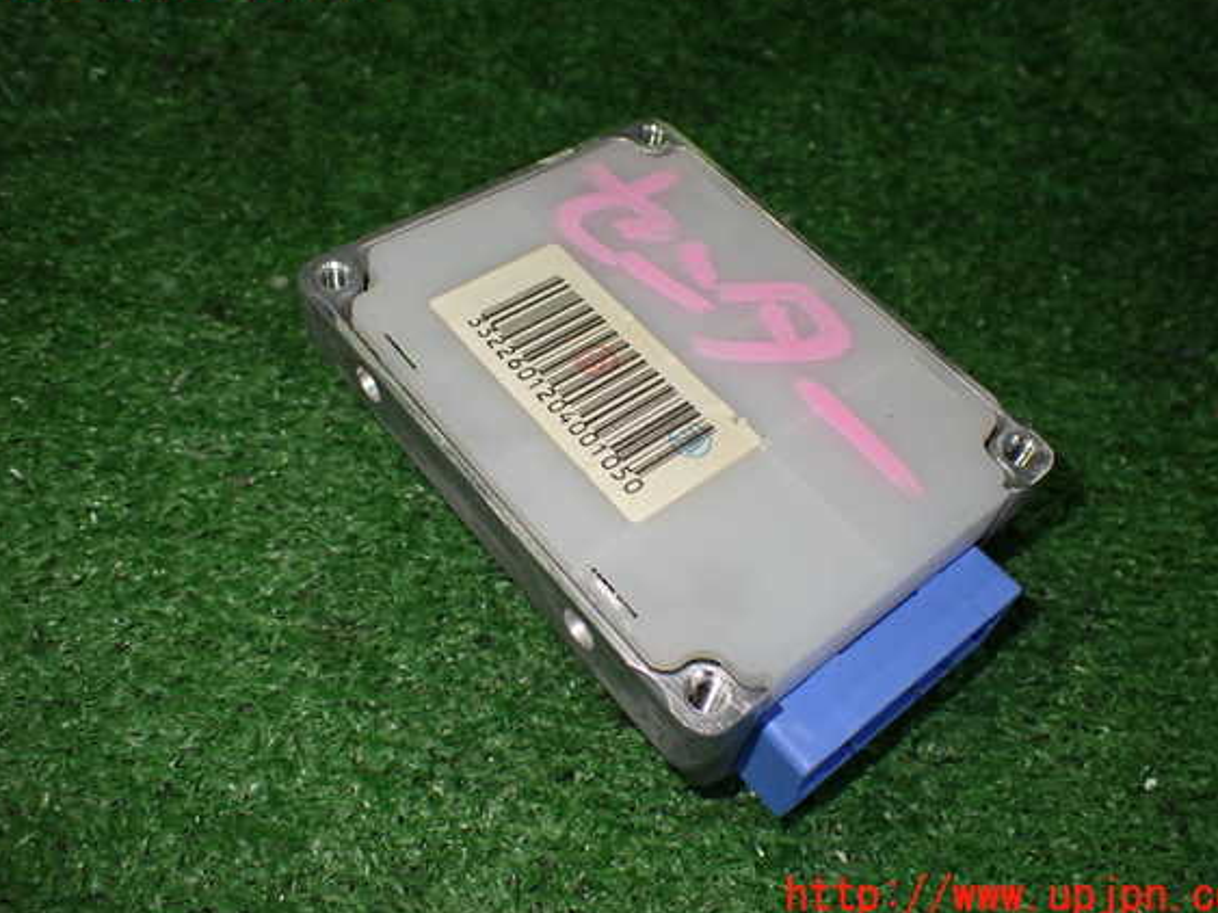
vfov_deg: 44.1
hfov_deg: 56.8
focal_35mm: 32
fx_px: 1126
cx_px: 625
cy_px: 437
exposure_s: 1/125
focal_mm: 5.4
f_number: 2.3
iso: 500
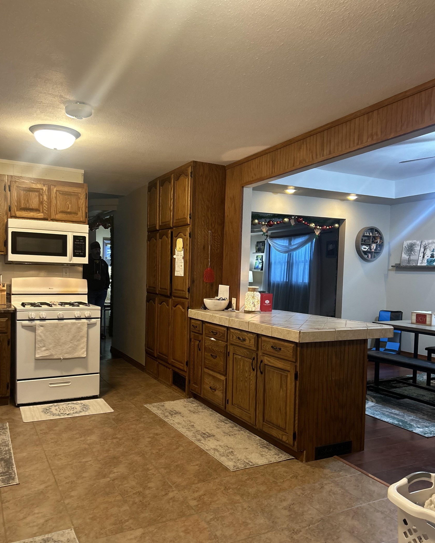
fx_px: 451
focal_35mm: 28
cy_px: 294
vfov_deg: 62.1
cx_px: 211
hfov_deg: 51.5
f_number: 1.5
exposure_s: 1/60
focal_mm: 5.7
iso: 400
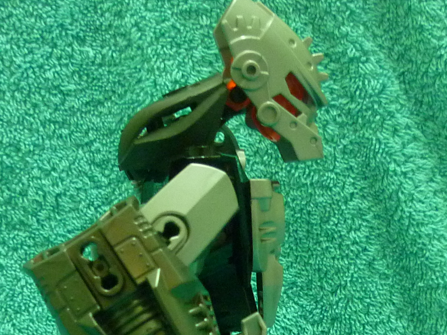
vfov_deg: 15.3
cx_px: 256
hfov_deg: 20.8
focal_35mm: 94
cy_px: 385
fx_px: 1214
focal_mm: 5.5
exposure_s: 1/10
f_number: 2.8
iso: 400
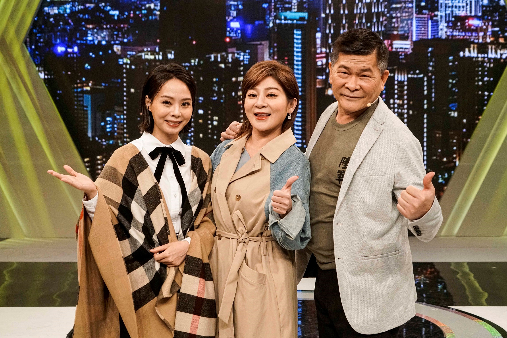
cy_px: 169
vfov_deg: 24.6
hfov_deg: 36.2
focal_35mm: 55
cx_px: 254
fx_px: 775
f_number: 6.3
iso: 3200
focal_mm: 55
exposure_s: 1/160
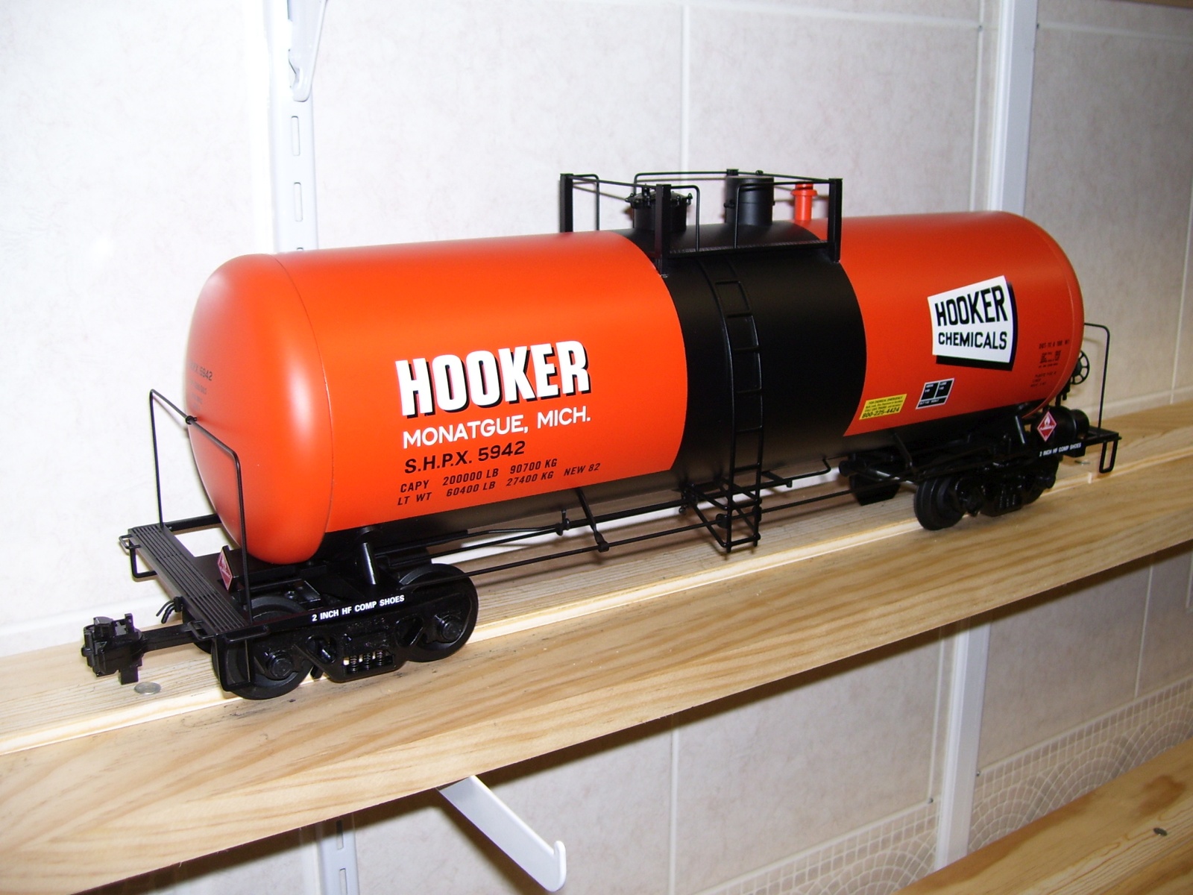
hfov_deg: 50.1
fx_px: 1275
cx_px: 596
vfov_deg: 38.7
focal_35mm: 37
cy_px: 448
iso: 80
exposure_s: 1/60
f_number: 2.7
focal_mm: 6
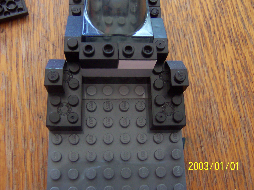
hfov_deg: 51.4
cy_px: 95
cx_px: 127
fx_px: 264
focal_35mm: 36
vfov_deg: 39.7
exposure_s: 1/30
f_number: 2.8
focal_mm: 5.6
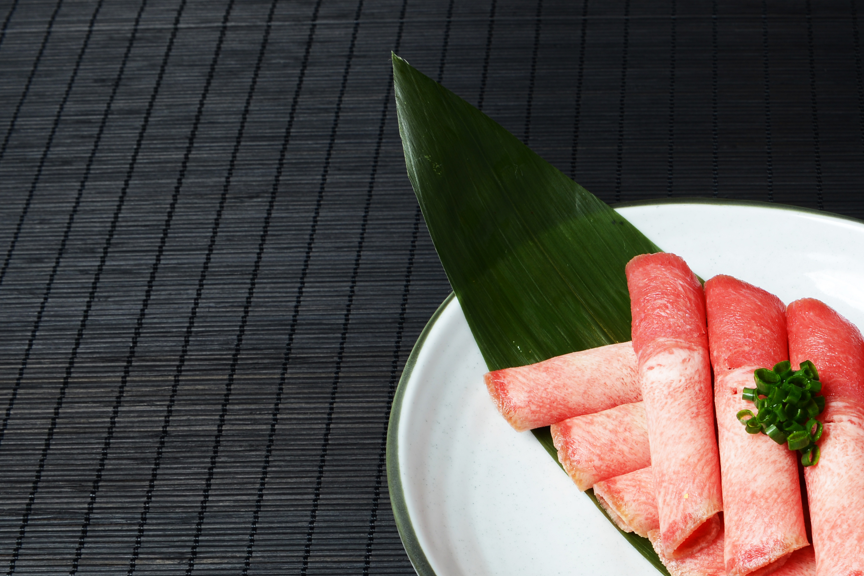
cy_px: 476
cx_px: 807
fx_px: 1680
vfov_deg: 19.2
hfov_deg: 27.6
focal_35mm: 70
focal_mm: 31
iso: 100
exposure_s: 1/60
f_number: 11
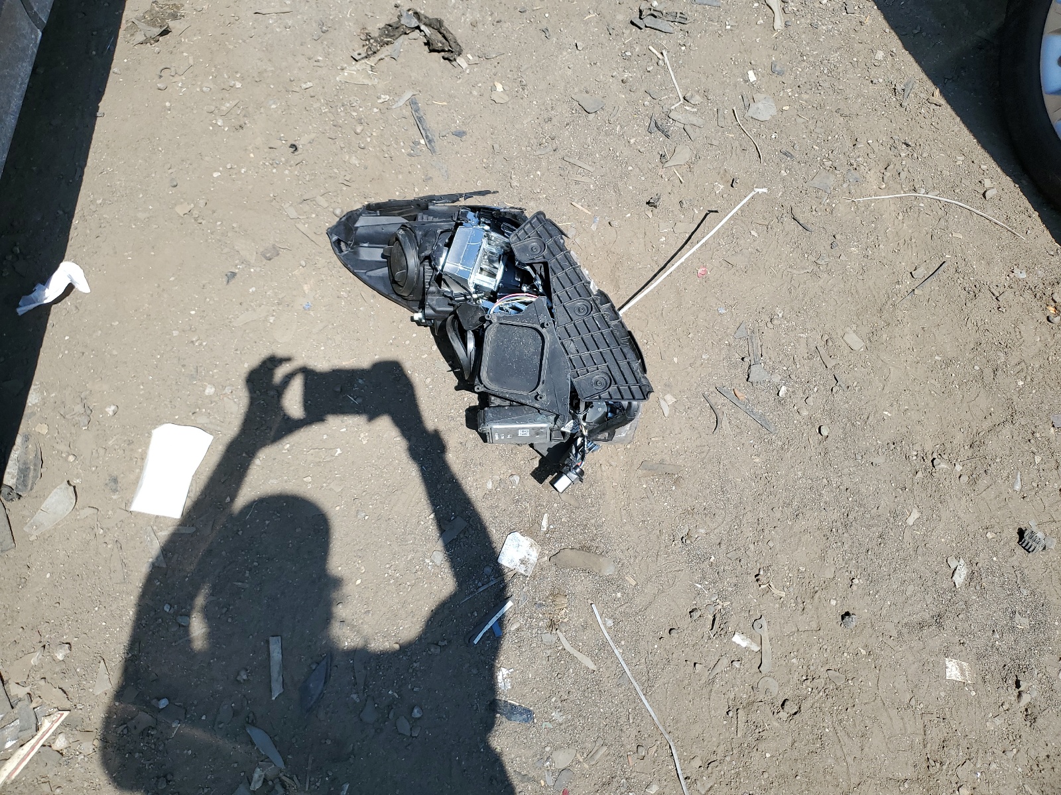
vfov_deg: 53.1
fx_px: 797
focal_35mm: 26
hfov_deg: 67.3
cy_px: 398
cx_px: 530
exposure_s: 1/2500
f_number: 1.5
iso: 50
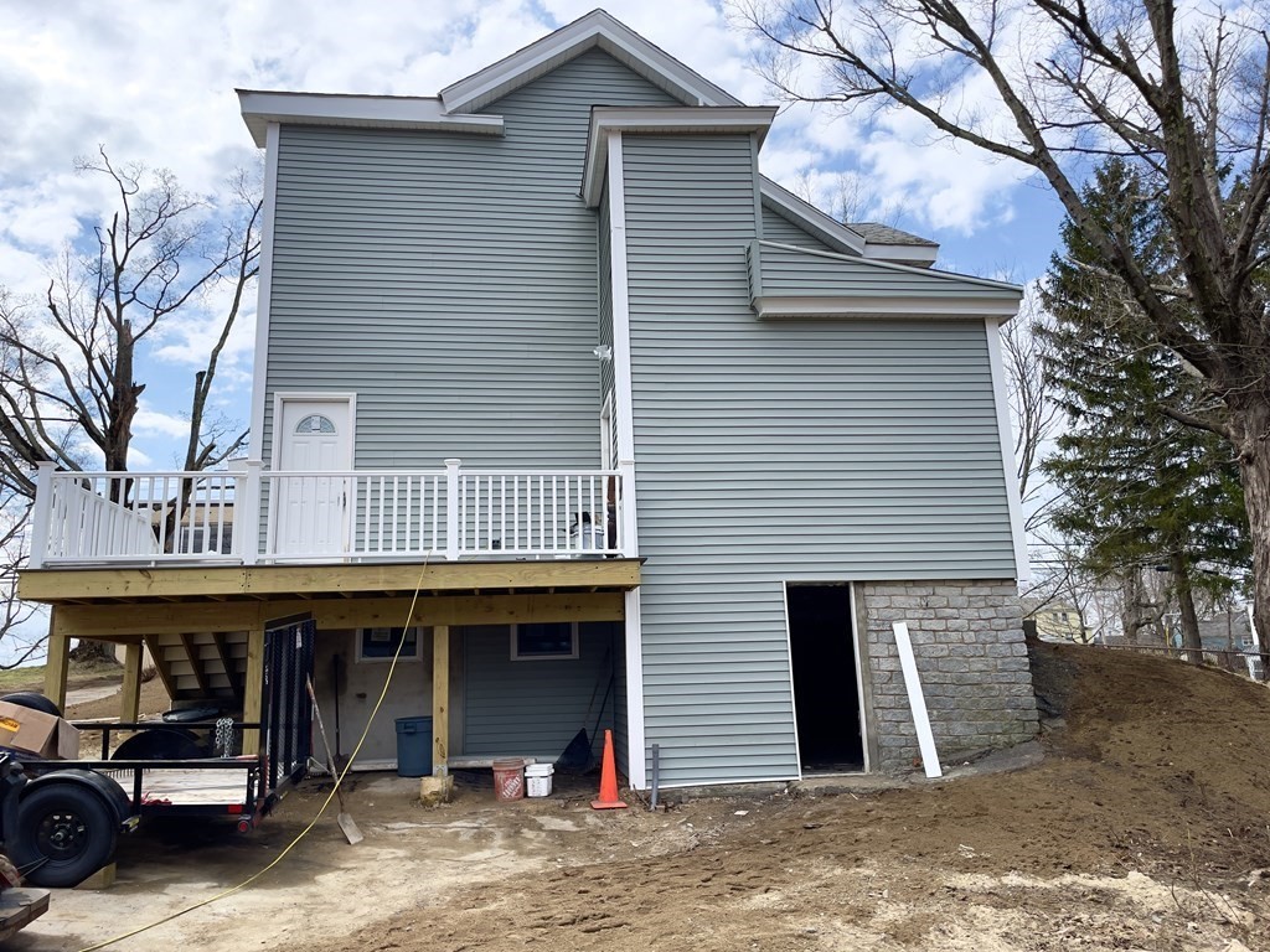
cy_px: 476
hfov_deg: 67.3
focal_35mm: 26
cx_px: 635
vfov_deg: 53.1
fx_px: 954
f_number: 1.6
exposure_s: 1/2053
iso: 32
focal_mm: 4.2
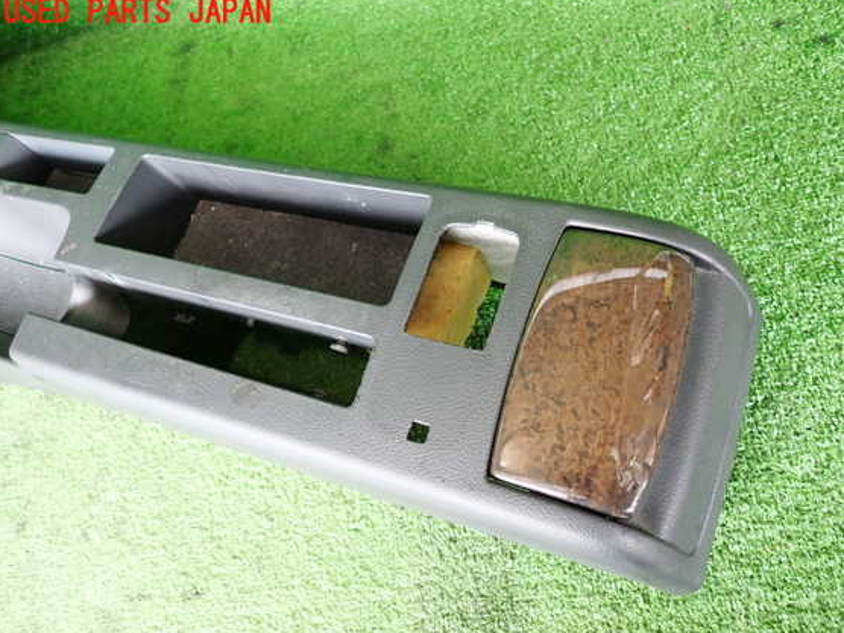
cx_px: 451
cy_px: 335
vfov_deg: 51.3
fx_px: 658
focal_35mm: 27
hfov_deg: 65.3
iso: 200
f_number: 2
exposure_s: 1/50
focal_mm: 4.5
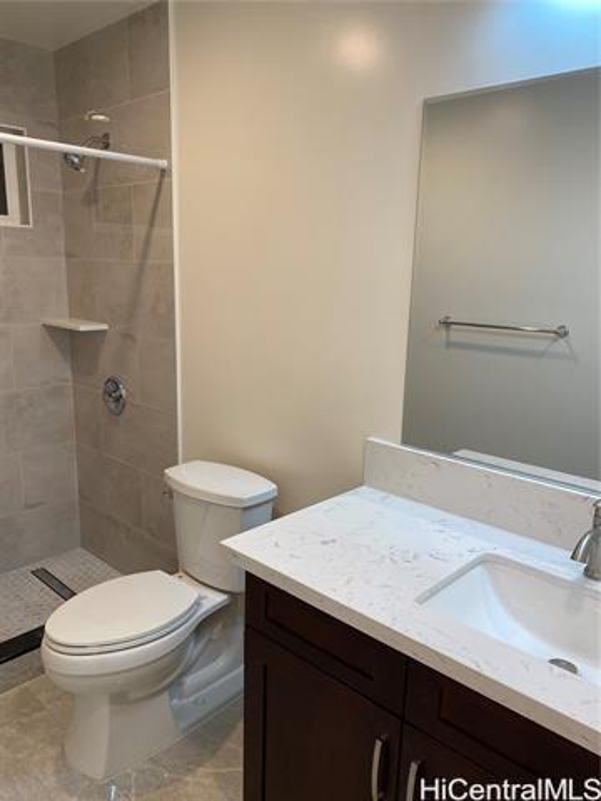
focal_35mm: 26
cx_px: 300
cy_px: 400
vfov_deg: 67.3
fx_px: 602
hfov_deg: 53.1
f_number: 1.8
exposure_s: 1/120
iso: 100
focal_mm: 4.25
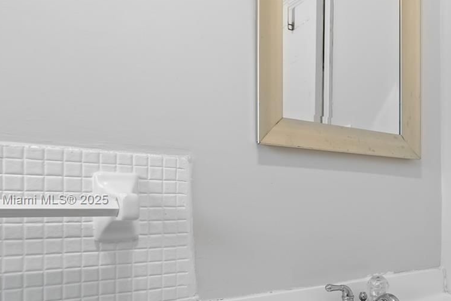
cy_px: 200
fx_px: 426
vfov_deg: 38.5
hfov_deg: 50.3
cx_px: 395
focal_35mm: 34
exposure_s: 1/15
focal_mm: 16
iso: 640
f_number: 7.1
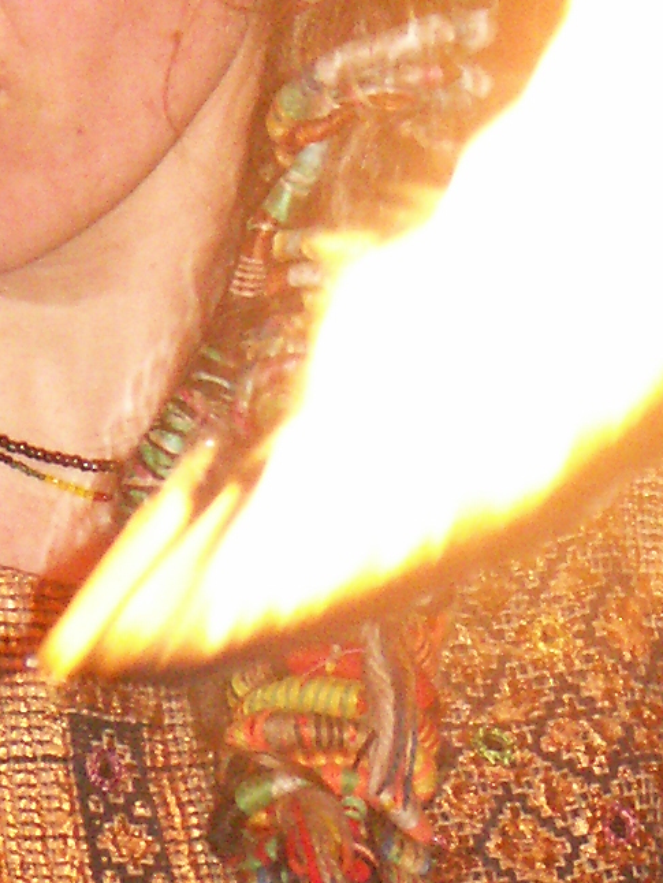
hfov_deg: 2.1
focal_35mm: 717
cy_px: 727
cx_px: 327
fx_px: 18298
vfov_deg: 2.8
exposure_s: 1/160
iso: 400
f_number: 3.5
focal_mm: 45.78
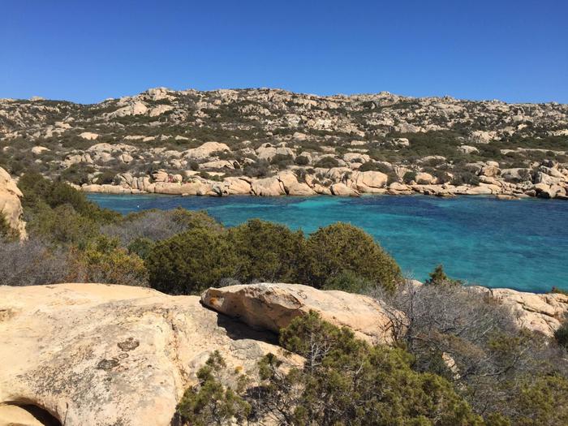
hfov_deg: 61.7
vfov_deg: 48.2
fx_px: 476
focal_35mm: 29
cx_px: 284
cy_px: 213
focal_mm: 4.15
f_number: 2.2
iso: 32
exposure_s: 1/2475
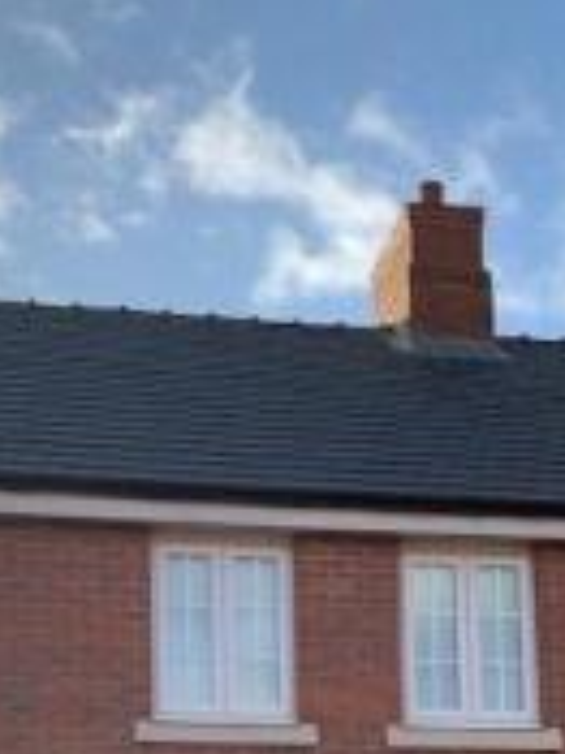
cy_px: 894
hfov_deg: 22.5
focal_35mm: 65
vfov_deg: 26.6
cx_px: 207
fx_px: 1416
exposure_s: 1/1447
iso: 25
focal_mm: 4.25
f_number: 1.8
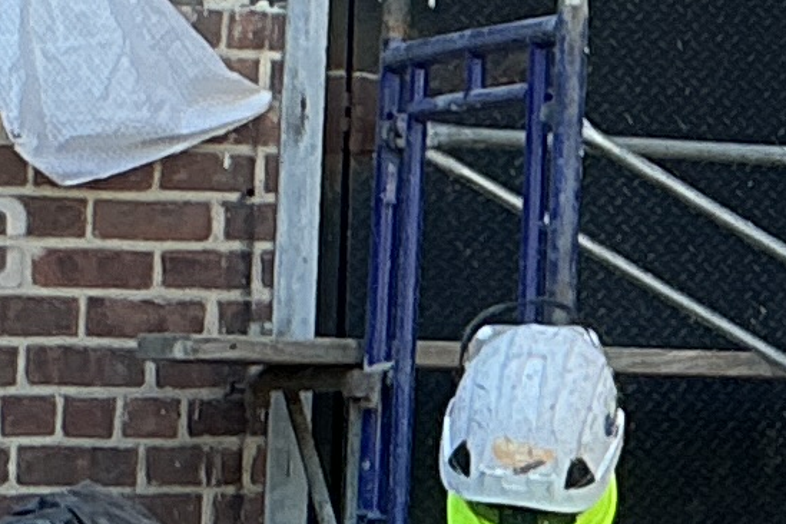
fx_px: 4672
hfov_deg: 9.4
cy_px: -266
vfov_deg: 6.3
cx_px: 1120
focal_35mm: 214
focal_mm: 3
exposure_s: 1/122
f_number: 1.8
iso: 25
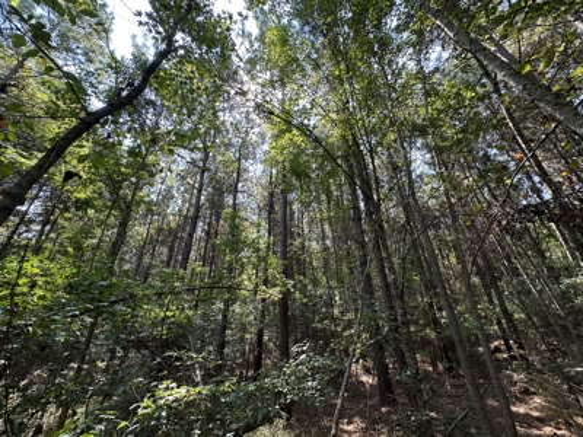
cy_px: 218
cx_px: 292
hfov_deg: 102.1
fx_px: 236
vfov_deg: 85.7
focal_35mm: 14
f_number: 2.2
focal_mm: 2.22
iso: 40
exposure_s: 1/113
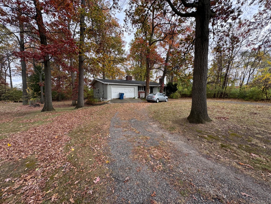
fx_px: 110
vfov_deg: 85.7
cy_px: 102
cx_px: 136
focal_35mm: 14
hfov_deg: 102.1
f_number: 2.2
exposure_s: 1/291
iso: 40
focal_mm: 2.22
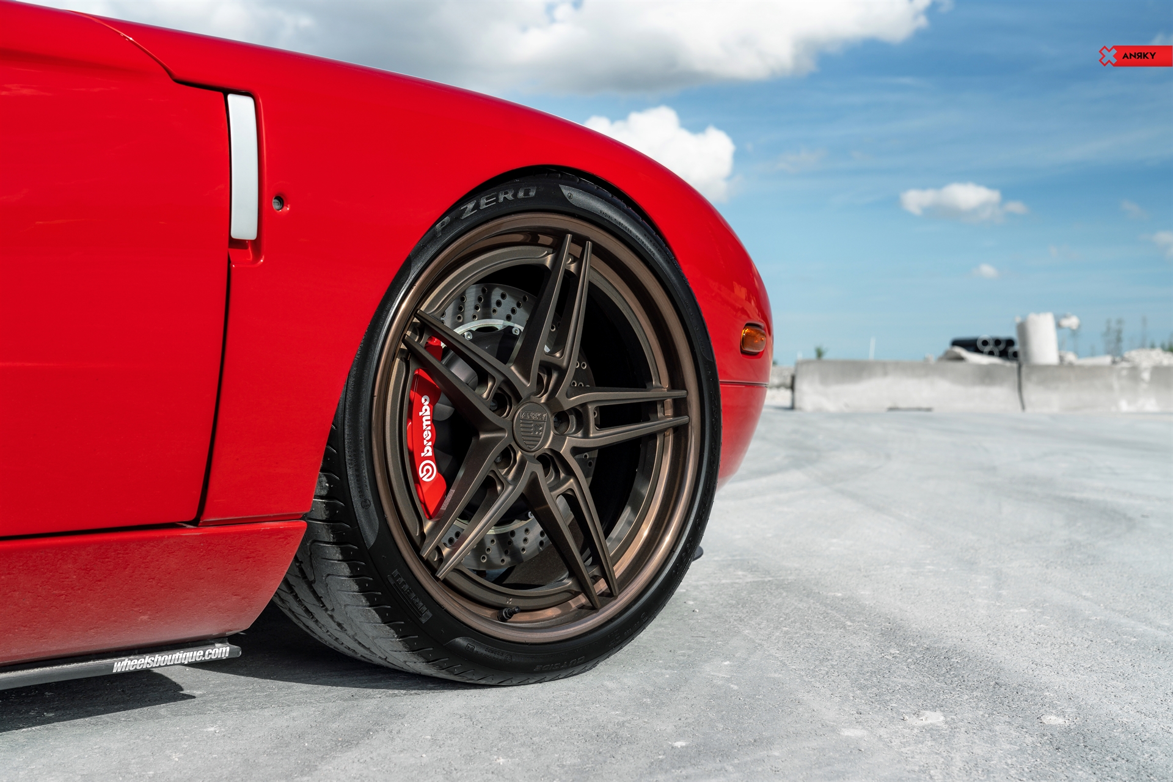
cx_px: 586
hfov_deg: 40.3
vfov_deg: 27.5
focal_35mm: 49
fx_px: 1596
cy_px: 391
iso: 100
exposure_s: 1/250
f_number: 6.3
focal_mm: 49
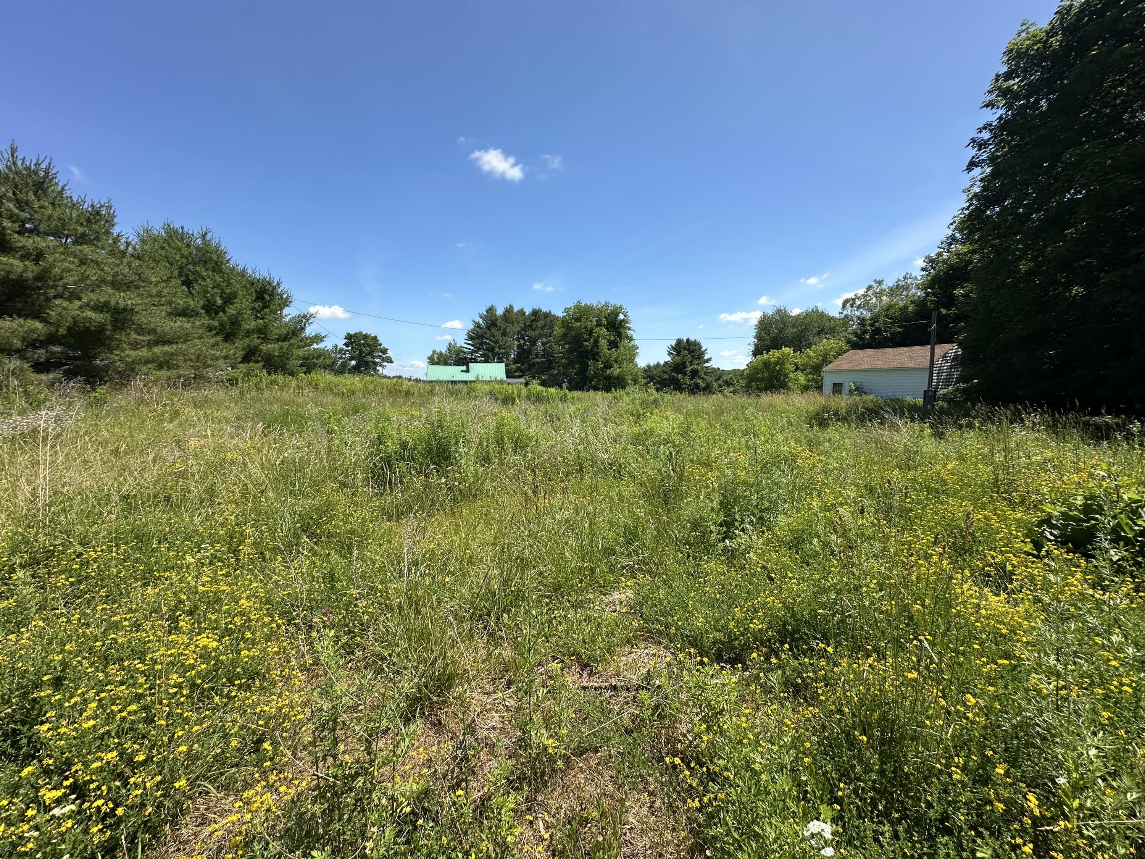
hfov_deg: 102.1
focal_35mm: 14
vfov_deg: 85.7
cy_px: 430
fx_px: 463
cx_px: 572
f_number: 2.2
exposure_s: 1/1553
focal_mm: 2.22
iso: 50
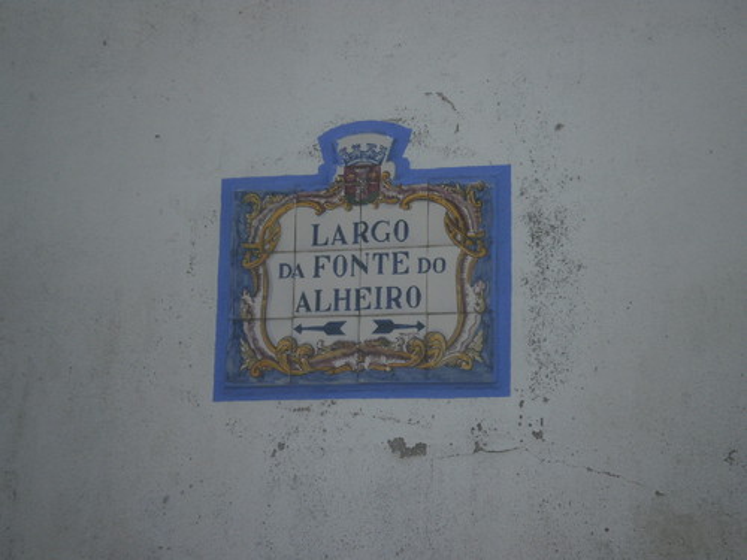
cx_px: 374
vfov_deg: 22.9
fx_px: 1381
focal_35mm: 64
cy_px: 280
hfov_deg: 30.3
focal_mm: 11.3
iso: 100
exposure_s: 1/1000
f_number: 4.4
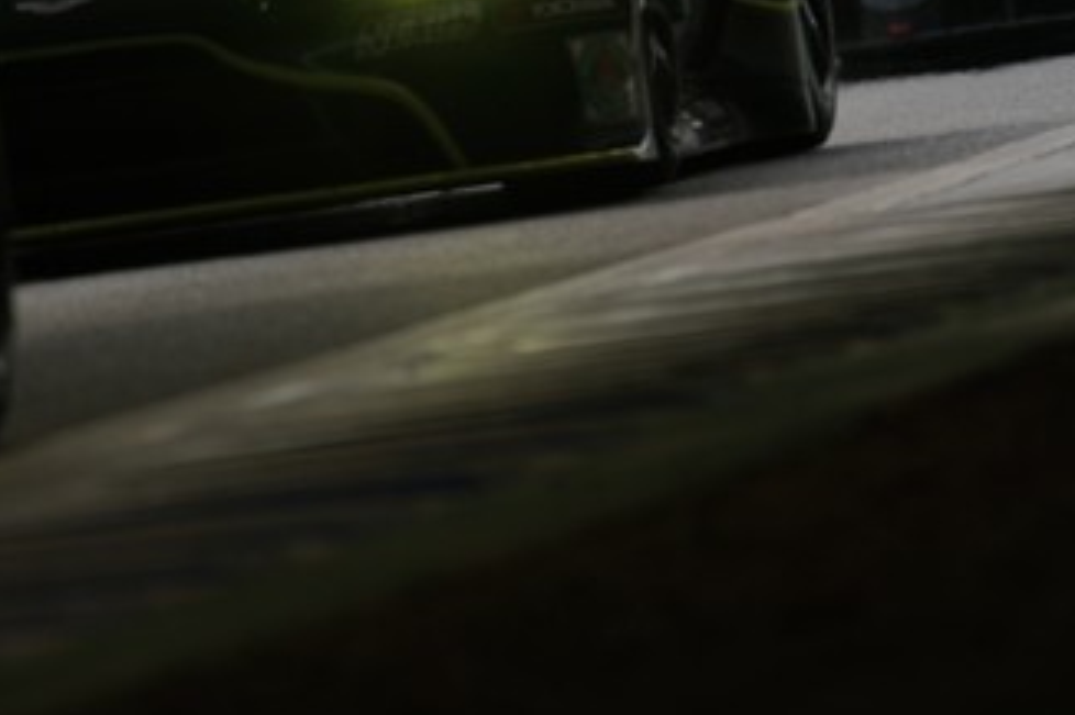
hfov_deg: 1.6
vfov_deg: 1.0
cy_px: 129
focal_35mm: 1327
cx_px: 755
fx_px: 39604
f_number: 6.3
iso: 200
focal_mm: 600
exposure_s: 1/640
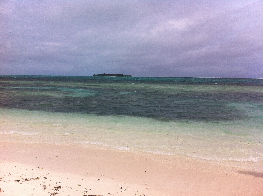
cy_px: 98
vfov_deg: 40.6
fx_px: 266
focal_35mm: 35
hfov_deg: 52.7
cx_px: 132
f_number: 2.8
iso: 80
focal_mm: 3.85
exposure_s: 1/5027
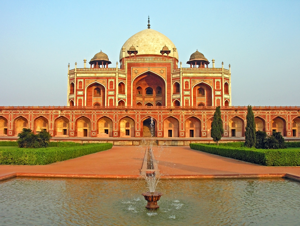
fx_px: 304
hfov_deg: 52.5
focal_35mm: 35
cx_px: 150
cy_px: 113
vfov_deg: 40.8
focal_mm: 8.9
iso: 100
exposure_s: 1/174
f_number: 5.6
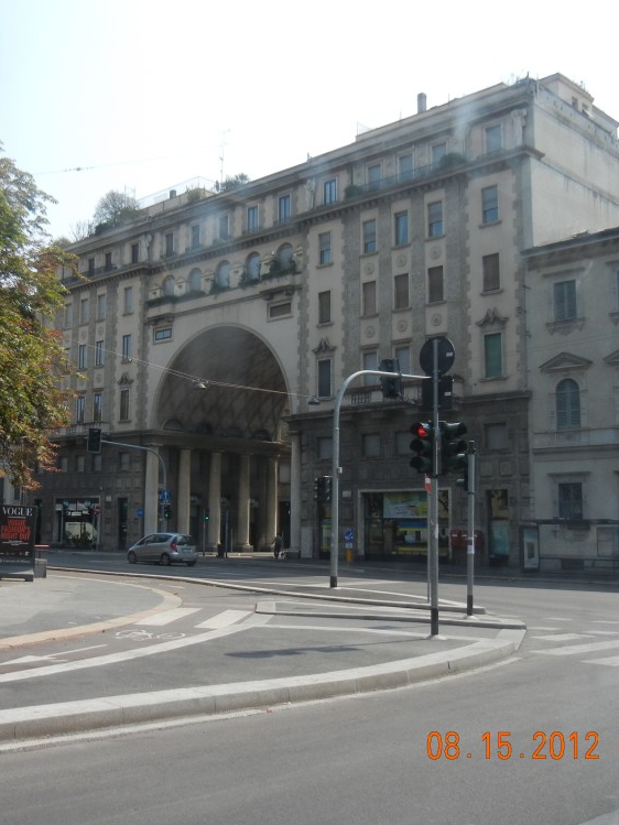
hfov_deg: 34.8
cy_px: 411
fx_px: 977
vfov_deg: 45.8
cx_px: 209
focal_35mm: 41
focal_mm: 5.4
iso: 160
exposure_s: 1/820
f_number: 3.5
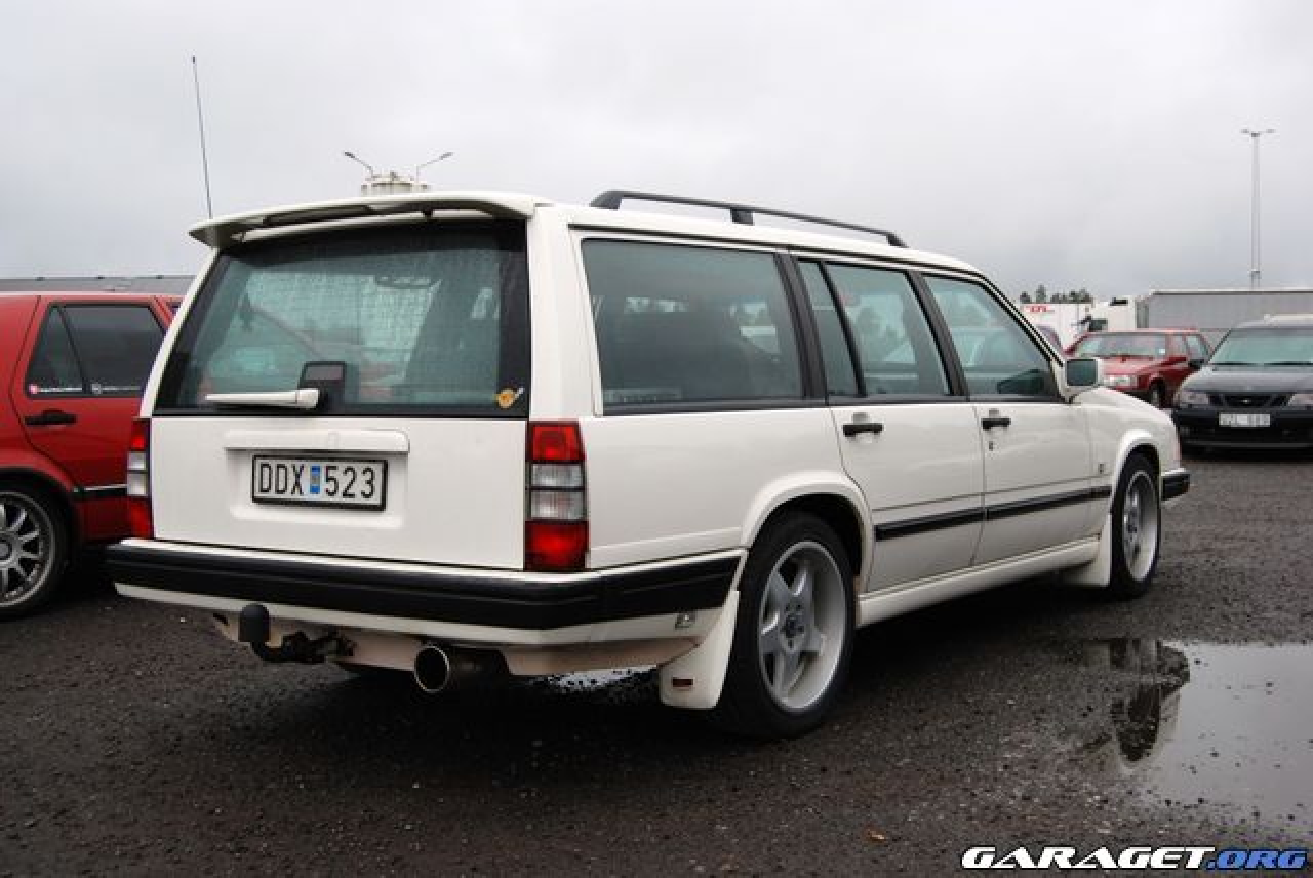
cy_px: 439
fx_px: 1533
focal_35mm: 42
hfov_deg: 46.4
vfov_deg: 32.0
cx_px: 656
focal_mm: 28
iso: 100
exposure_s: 1/160
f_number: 6.3
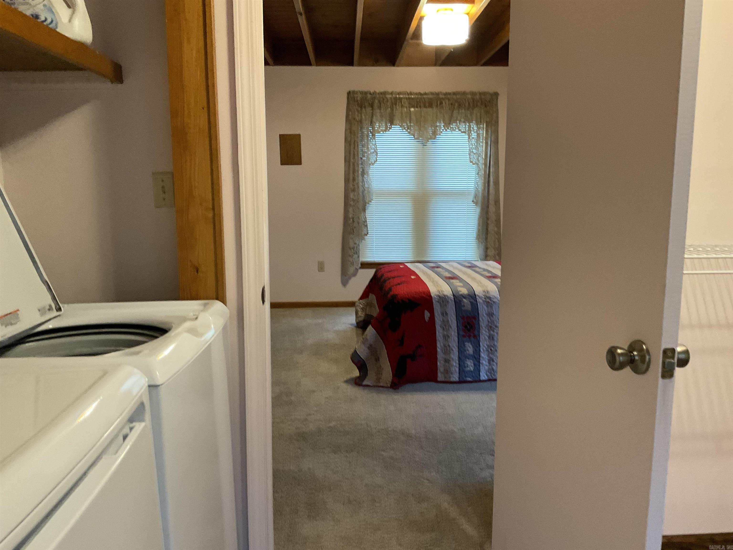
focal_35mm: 29
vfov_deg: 48.2
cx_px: 366
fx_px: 614
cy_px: 275
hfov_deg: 61.7
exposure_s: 1/60
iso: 200
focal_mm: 3
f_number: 1.8
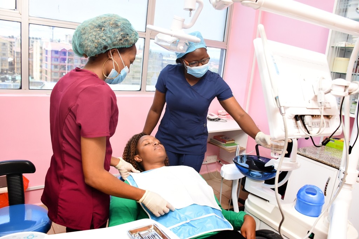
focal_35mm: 27
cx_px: 180
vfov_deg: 47.9
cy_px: 120
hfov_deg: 67.4
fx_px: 269
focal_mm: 18
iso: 640
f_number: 4.5
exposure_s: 1/125
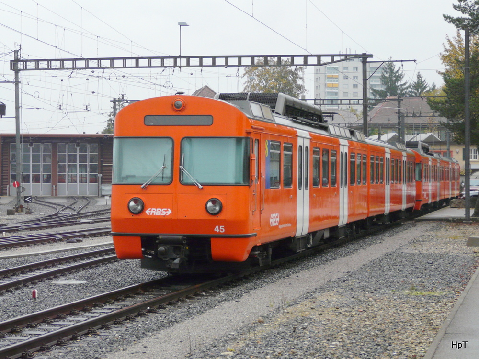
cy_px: 180
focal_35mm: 96
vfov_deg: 15.4
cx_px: 240
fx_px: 1328
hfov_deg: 20.4
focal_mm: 15.8
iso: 200
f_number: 3.6
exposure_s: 1/200
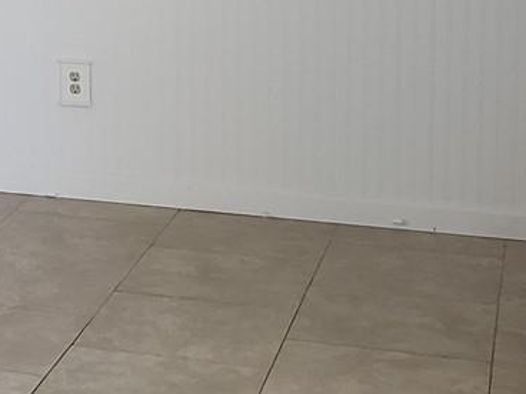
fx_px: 1717
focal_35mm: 113
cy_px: -117
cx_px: -236
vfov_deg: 12.7
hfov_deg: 16.1
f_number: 2.4
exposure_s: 1/60
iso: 200
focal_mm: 4.3
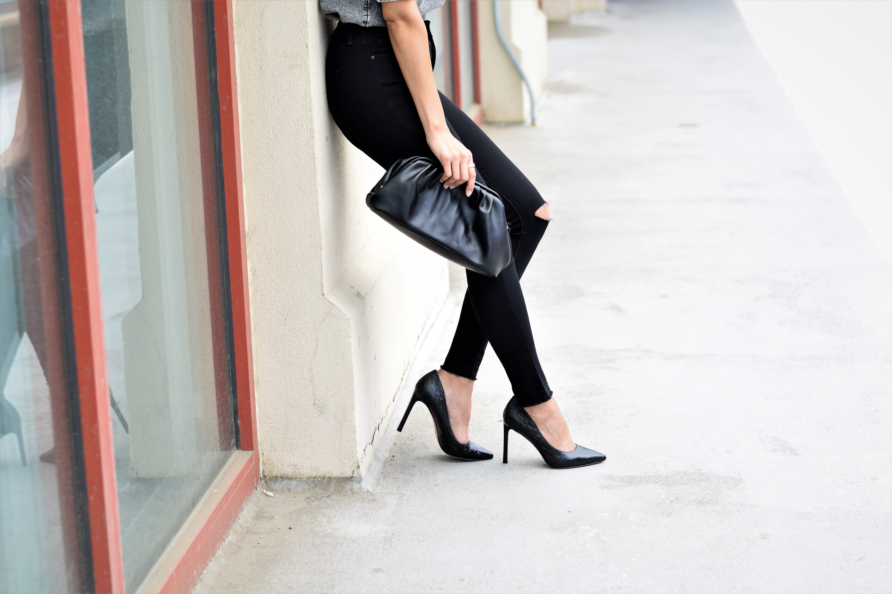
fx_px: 1858
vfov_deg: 18.2
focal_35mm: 75
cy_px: 297
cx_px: 446
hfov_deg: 27.0
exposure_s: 1/250
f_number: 2.5
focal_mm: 50
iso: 100
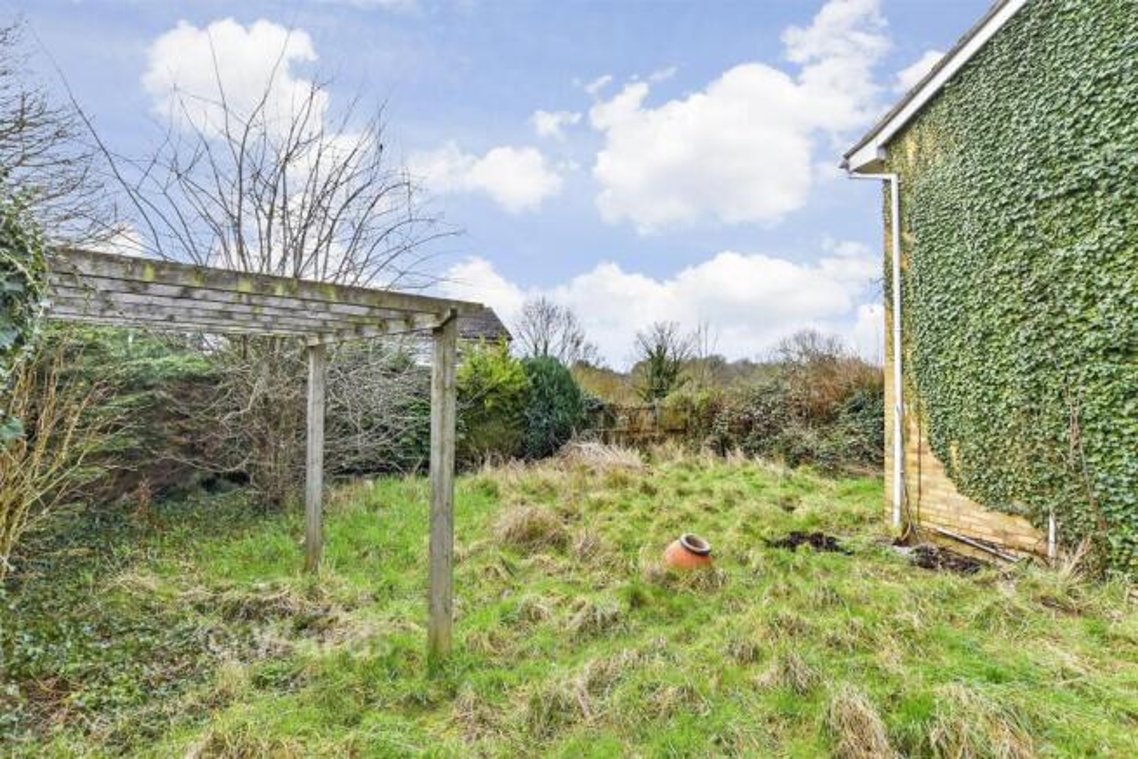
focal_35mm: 15
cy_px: 380
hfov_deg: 100.4
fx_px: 474
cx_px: 569
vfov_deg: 77.4
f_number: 8
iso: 320
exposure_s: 1/250
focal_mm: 10
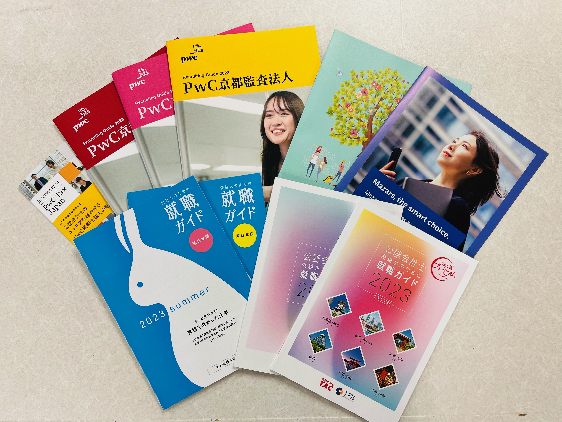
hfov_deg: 67.3
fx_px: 422
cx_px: 281
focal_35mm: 26
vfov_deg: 53.1
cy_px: 211
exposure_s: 1/120
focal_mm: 5.7
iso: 50
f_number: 1.5
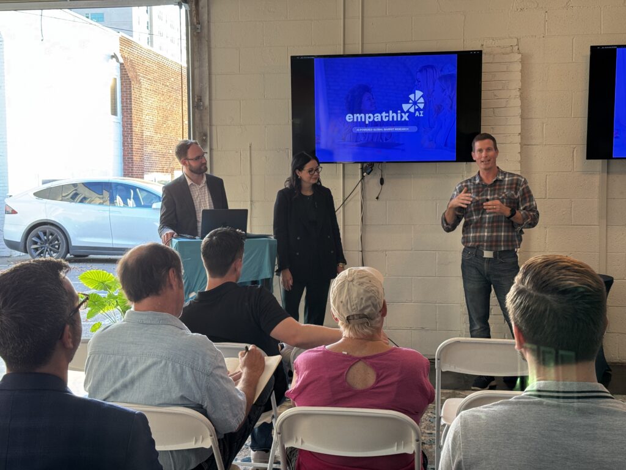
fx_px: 868
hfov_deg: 39.7
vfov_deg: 30.3
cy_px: 235
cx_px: 313
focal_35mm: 48
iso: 125
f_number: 1.78
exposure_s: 1/60
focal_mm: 6.76
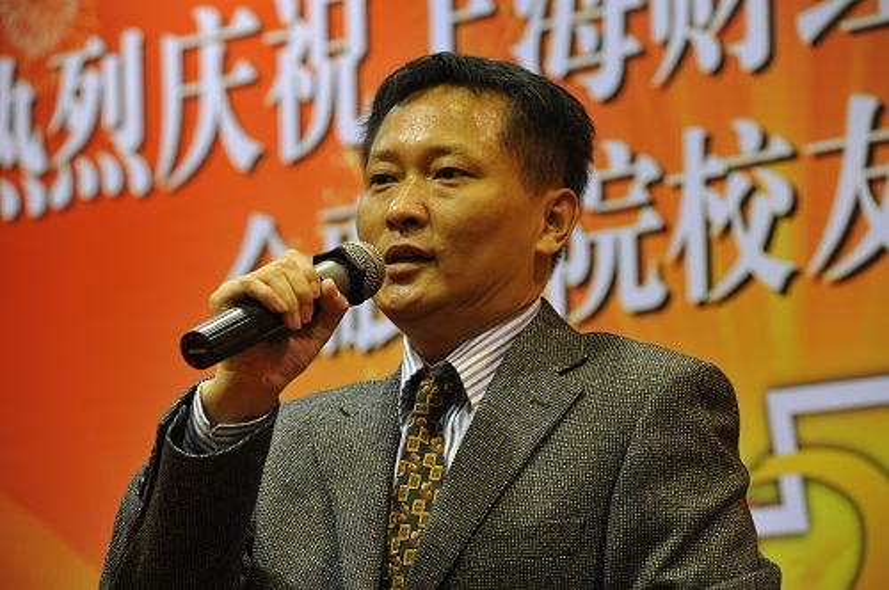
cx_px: 444
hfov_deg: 10.3
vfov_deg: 6.8
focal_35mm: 200
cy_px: 295
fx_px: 4932
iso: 4000
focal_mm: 200
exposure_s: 1/160
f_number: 6.3
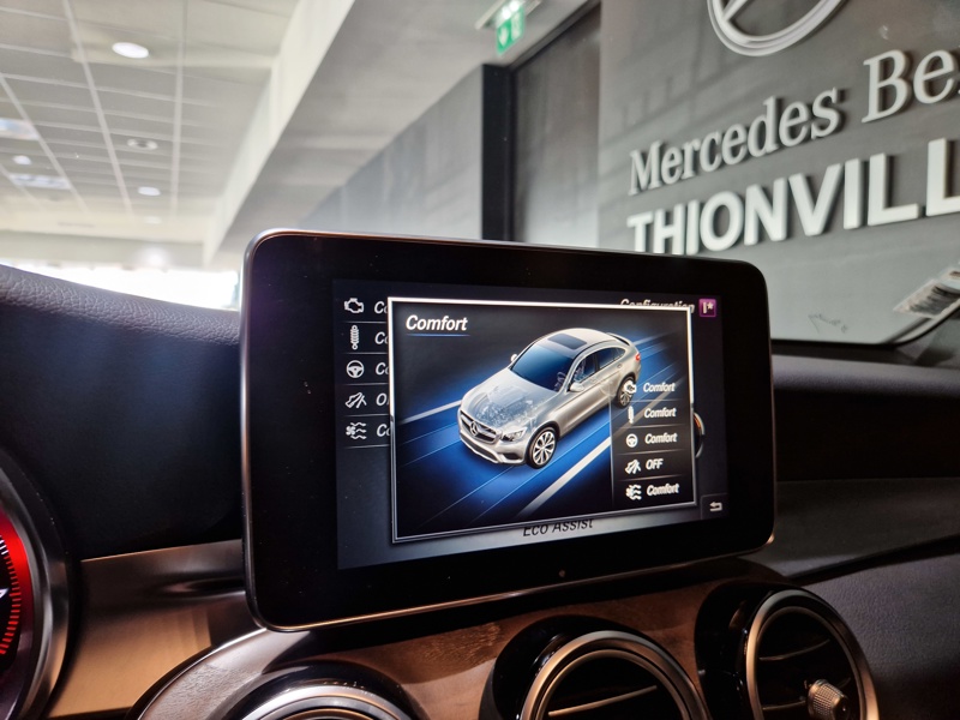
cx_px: 480
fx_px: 638
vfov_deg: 58.9
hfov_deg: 73.9
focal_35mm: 23
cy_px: 360
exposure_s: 1/50
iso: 200
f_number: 1.8
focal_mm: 5.4
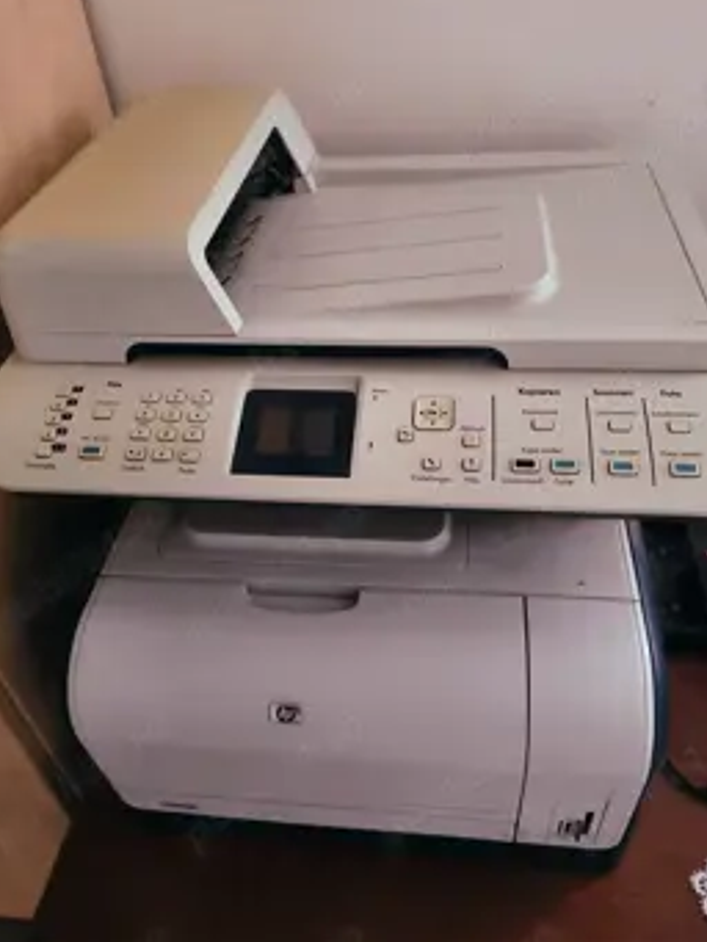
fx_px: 735
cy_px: 403
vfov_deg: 65.0
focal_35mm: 27
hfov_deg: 51.4
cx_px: 370
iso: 2027
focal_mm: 5.56
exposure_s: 1/50
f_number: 1.8
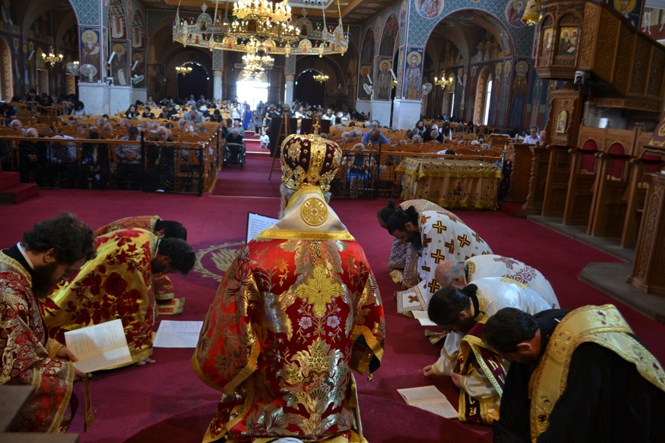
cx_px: 332
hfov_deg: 67.4
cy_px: 222
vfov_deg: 47.9
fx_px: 499
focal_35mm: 27
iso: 400
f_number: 3.5
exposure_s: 1/40
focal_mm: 18
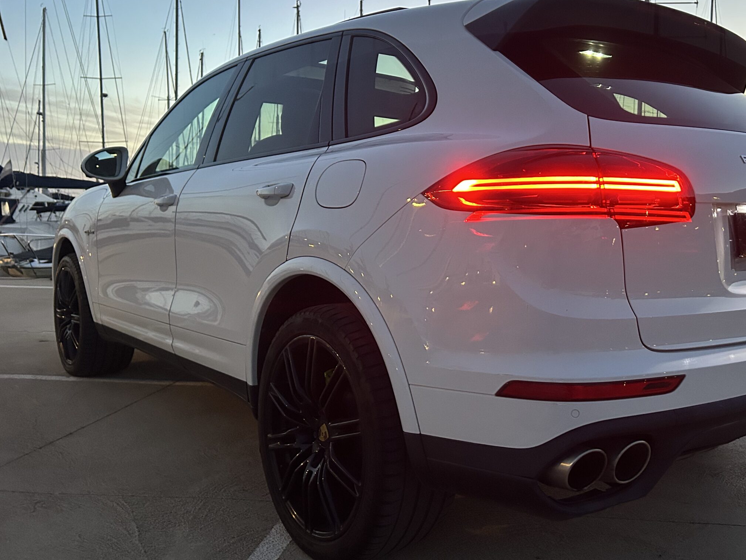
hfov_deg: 54.8
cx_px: 462
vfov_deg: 42.9
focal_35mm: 33
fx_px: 711
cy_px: 252
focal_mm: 5.7
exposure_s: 1/46
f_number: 1.5
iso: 500
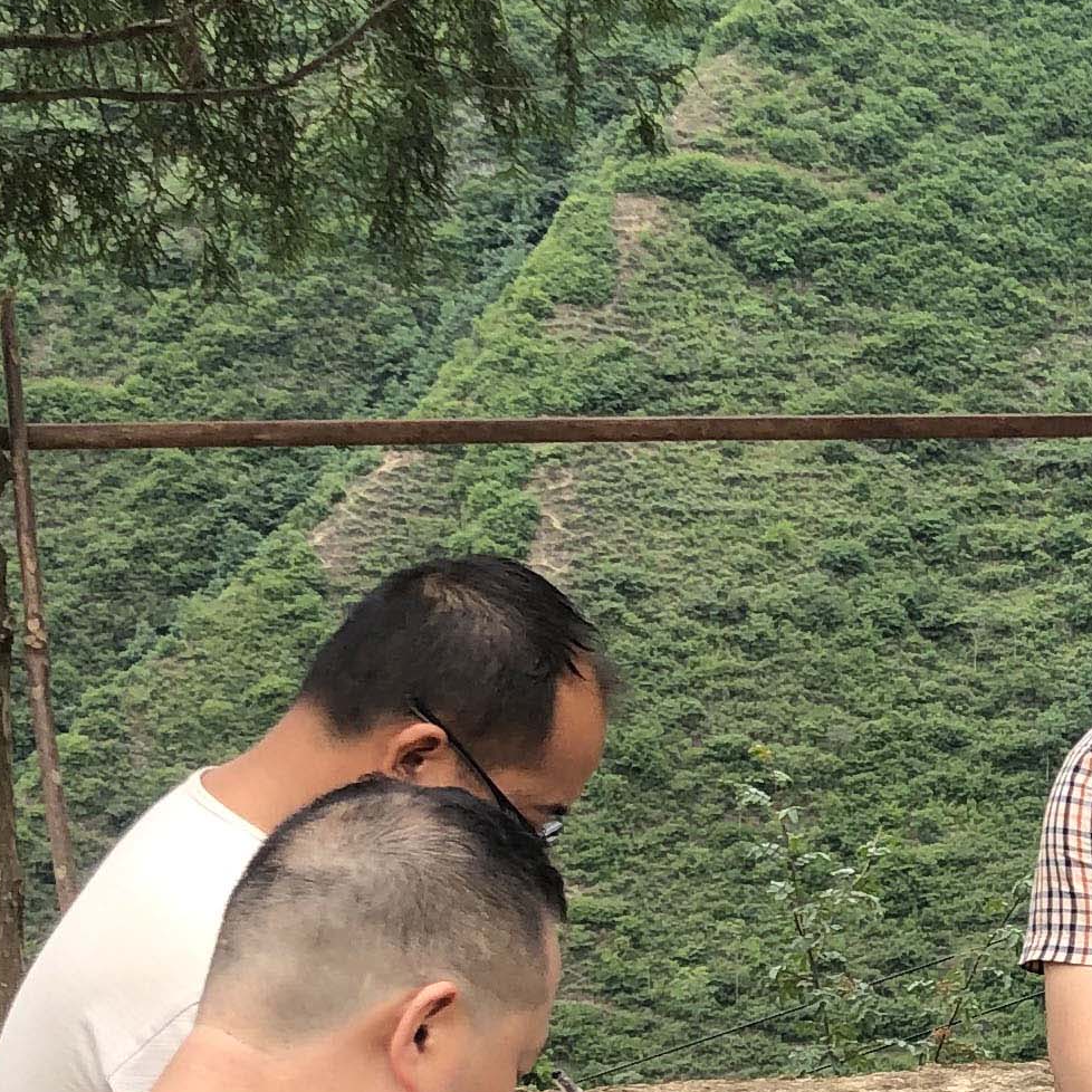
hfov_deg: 15.8
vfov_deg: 16.9
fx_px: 3640
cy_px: 849
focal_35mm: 102
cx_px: 1581
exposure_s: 1/282
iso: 20
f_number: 1.8
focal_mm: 3.99
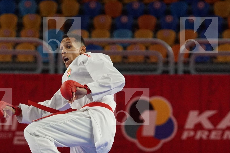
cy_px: 107
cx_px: 62
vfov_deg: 4.3
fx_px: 2055
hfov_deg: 6.4
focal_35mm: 322
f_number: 2.8
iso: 3200
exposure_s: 1/2000
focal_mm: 135
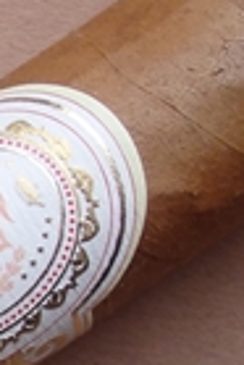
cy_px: 465
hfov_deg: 4.6
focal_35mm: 293
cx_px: -404
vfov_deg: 7.0
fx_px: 2971
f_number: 4
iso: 125
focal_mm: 8.9
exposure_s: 1/40
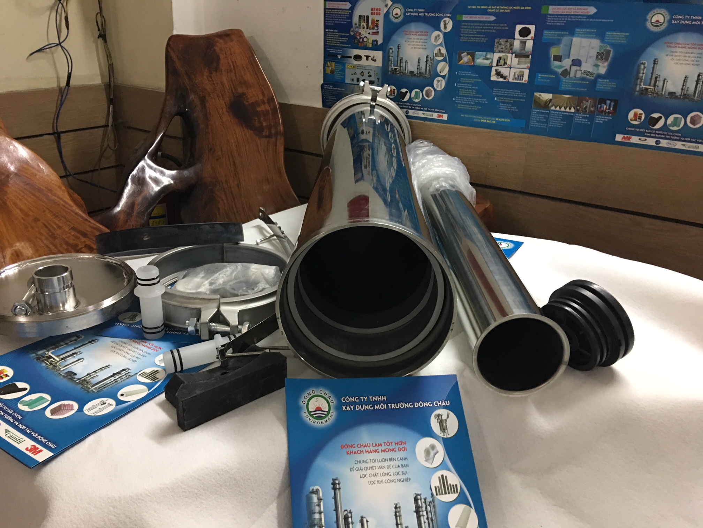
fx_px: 589
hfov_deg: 61.7
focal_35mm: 29
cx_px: 352
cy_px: 264
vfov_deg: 48.2
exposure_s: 1/8
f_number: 2.2
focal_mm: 4.15
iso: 100
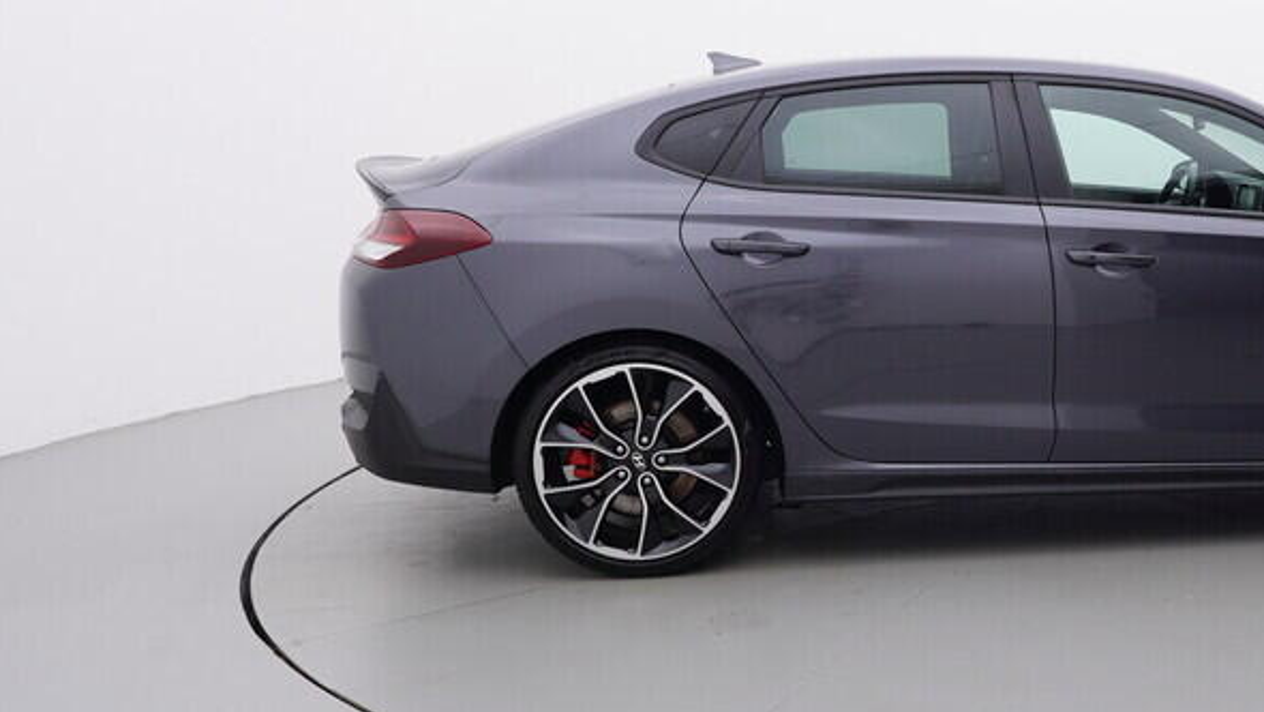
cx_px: 1073
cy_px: 337
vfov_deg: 29.1
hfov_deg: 46.0
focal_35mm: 41
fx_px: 1371
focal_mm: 15
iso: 200
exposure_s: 1/80
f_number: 5
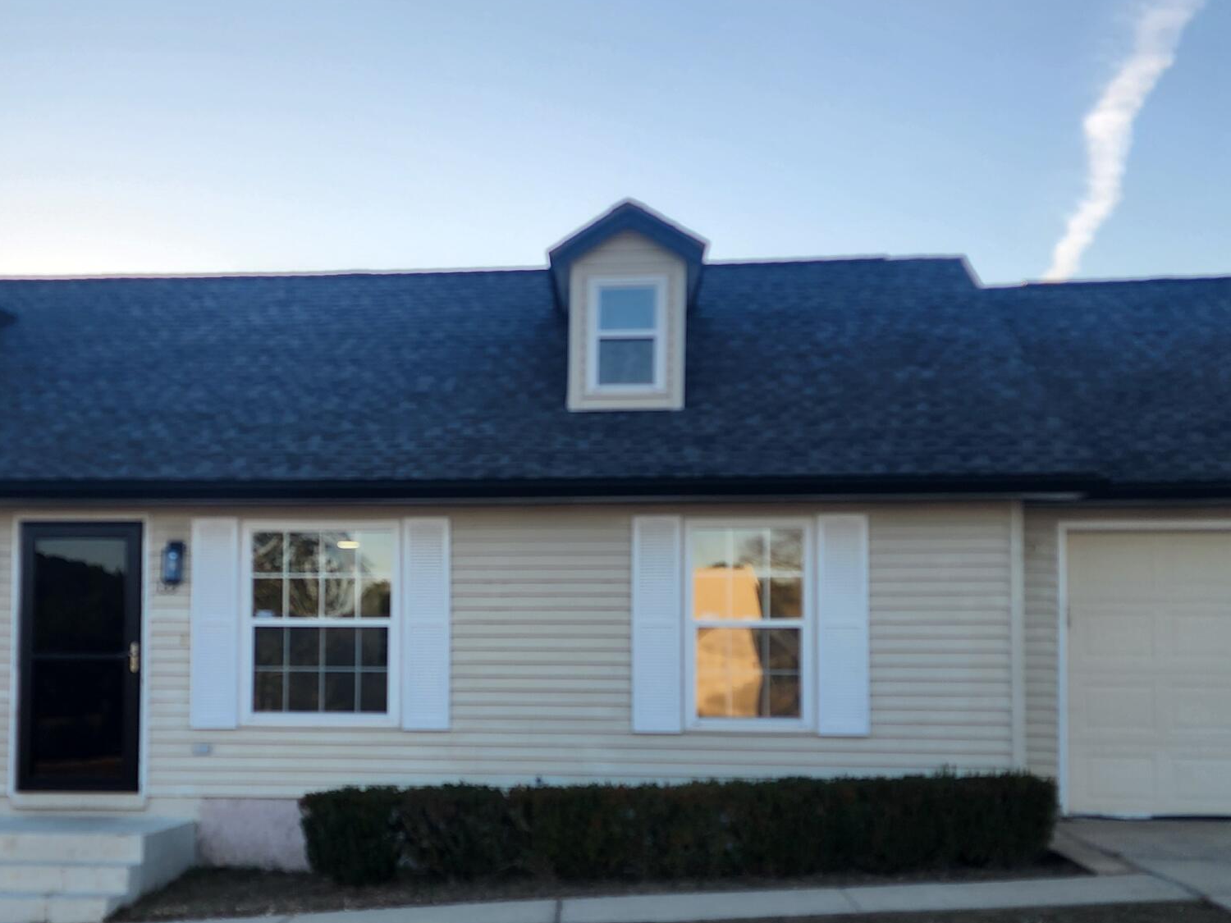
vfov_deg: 31.2
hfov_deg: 41.0
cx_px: 466
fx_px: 1636
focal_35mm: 46
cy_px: 624
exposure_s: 1/300
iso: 12
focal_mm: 6.4
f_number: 1.8
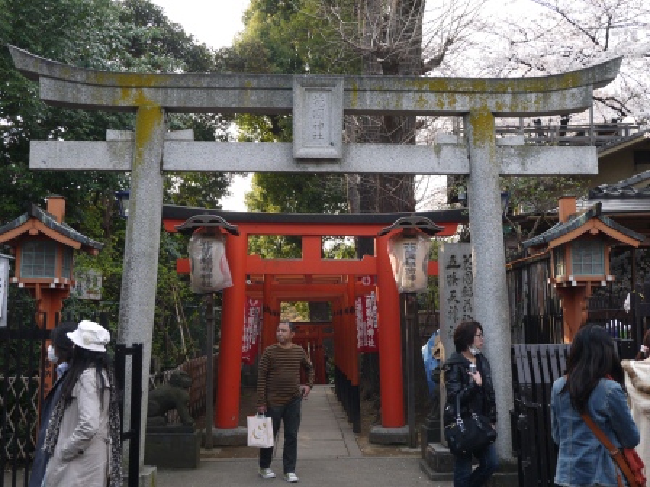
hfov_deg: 44.8
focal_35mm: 42
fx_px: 789
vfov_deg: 34.3
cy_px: 244
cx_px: 325
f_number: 5
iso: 160
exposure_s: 1/100
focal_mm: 21
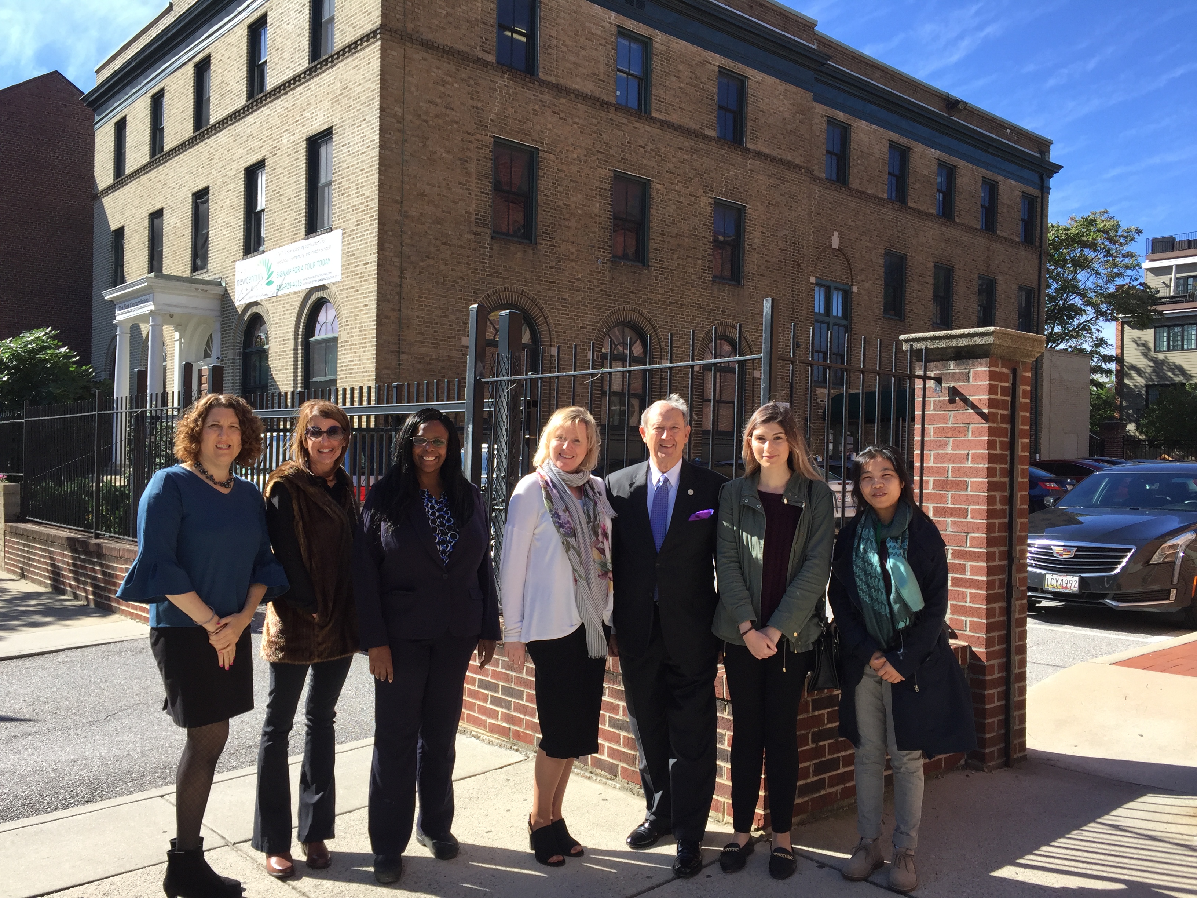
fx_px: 1003
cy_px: 449
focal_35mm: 29
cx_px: 598
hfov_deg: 61.7
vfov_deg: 48.2
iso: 32
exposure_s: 1/879
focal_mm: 4.15
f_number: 2.2
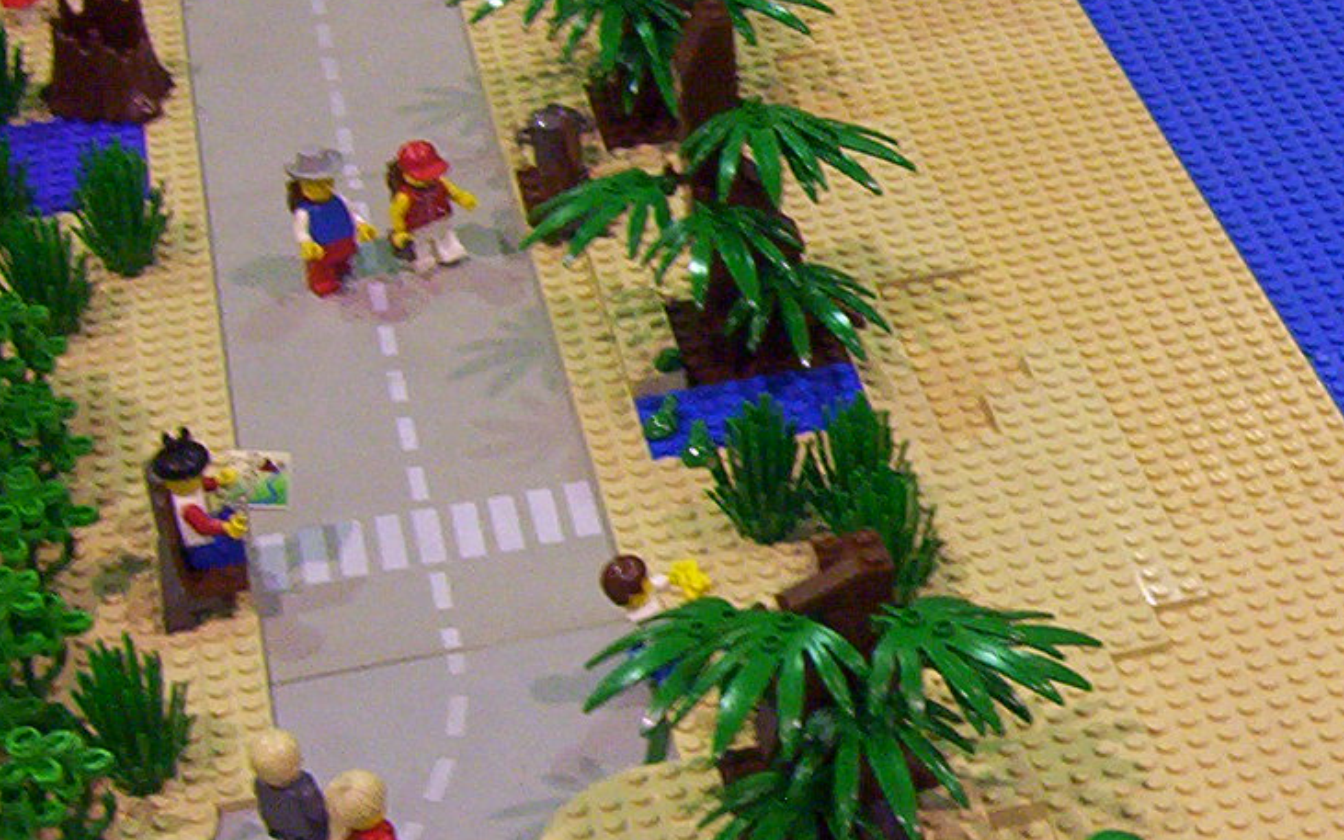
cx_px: 1283
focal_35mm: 102
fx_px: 3736
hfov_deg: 19.9
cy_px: 430
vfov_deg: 12.8
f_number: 2.73
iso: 200
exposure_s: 1/34.4
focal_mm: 5.77
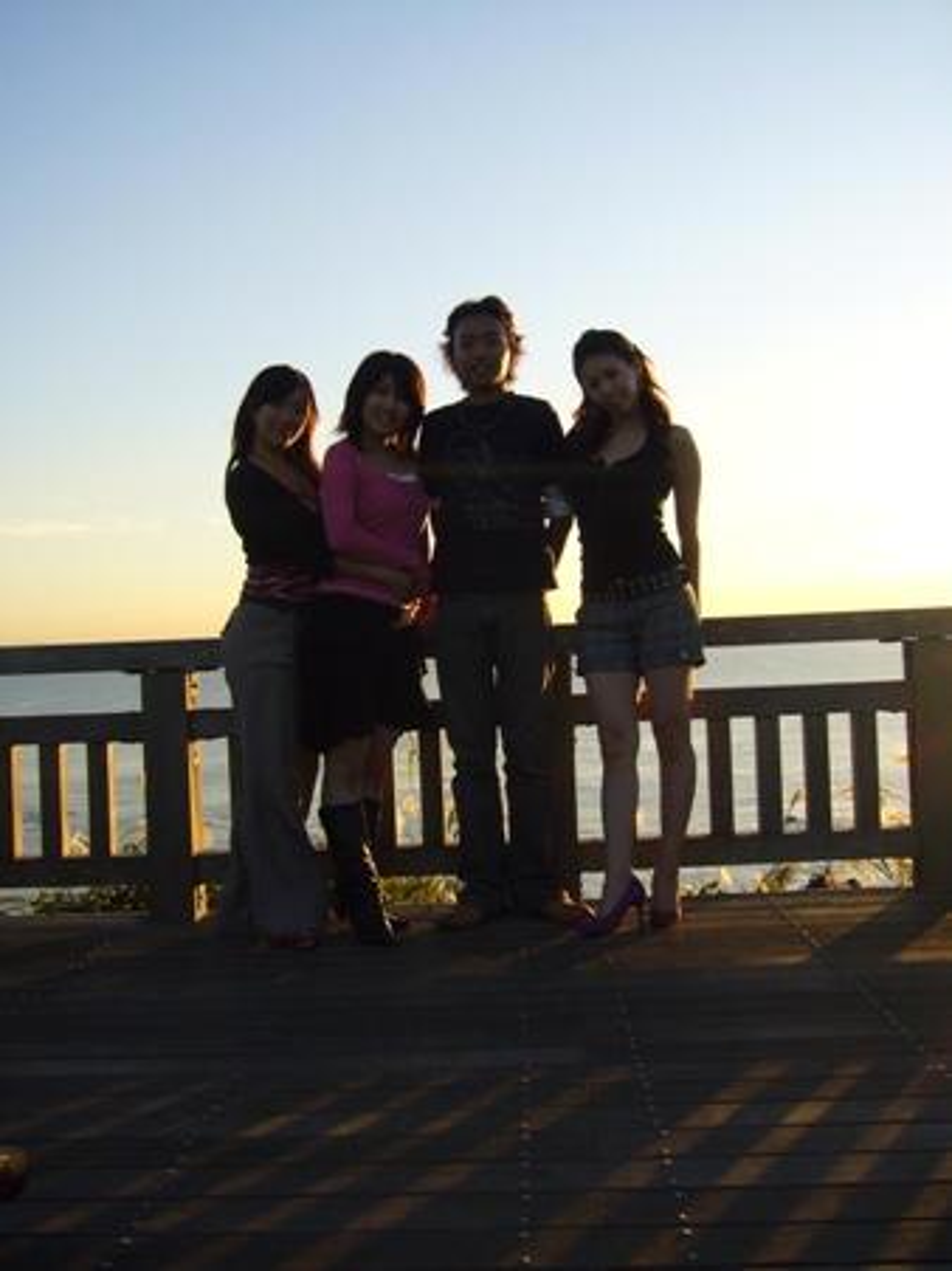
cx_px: 476
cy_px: 636
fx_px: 1284
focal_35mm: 35
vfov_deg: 52.6
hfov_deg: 40.7
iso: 80
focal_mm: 5.8
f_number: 5.6
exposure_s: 1/160
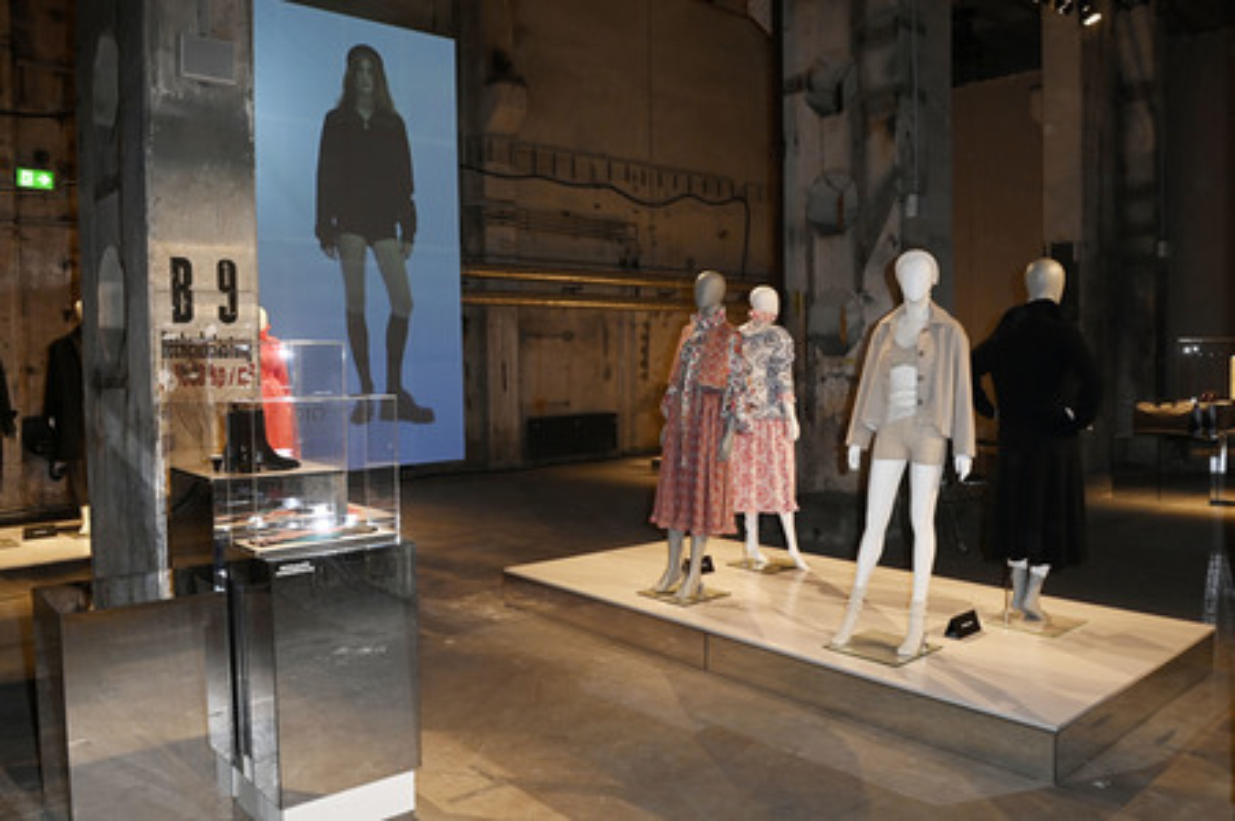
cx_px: 618
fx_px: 823
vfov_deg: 53.1
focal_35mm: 24
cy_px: 410
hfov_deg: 73.8
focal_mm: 24
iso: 1250
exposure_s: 1/100
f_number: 8
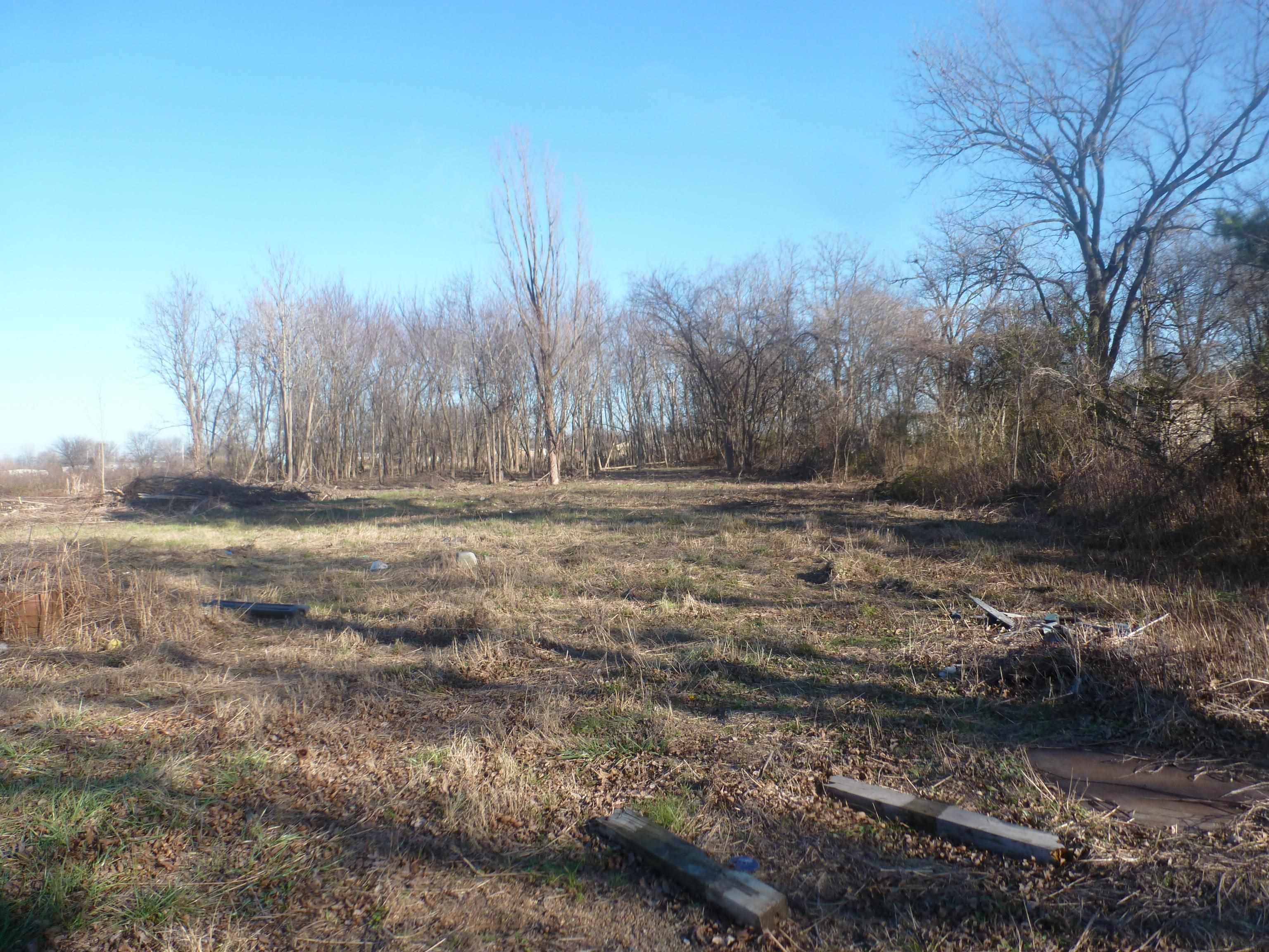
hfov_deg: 71.6
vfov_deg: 56.8
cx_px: 634
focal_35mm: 24
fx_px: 880
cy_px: 476
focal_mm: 4.3
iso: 100
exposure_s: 1/400
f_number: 3.3
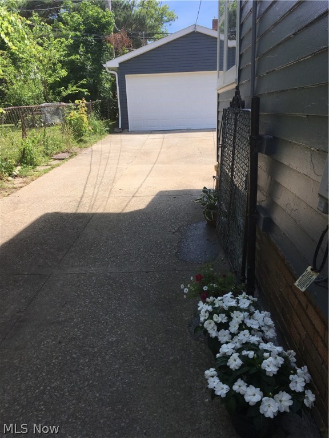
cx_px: 164
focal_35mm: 29
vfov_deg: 61.7
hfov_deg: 48.2
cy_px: 219
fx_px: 367
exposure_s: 1/845
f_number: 2.2
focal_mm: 4.15
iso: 25
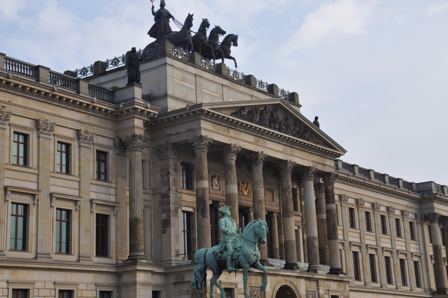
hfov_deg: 29.9
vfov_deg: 20.1
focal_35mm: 68
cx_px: 224
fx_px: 839
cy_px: 149
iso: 200
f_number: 9
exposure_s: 1/200
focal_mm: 45
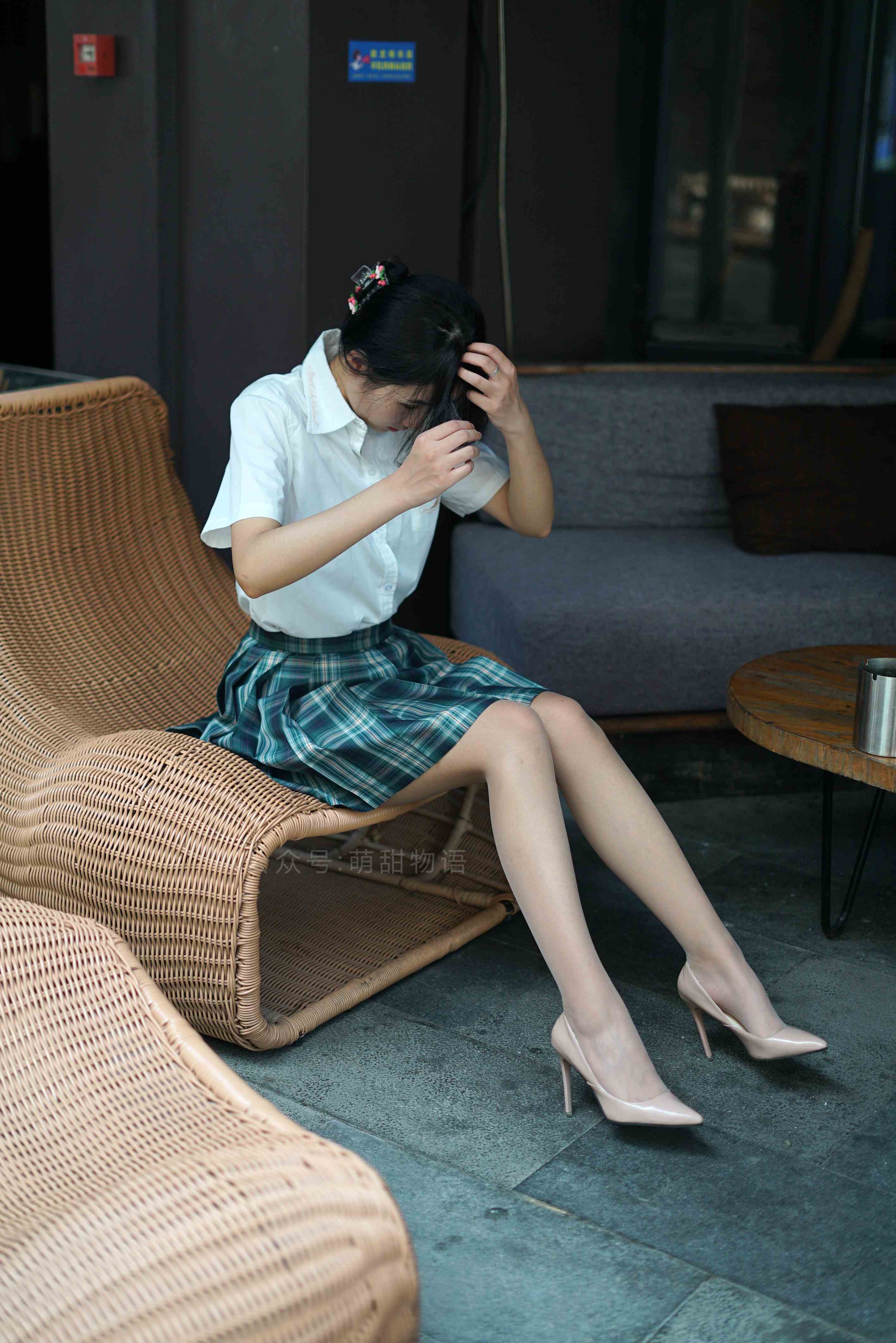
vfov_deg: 39.6
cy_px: 672
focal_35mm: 50
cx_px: 448
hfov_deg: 27.0
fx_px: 1864
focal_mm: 50
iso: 200
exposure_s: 1/500
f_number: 2
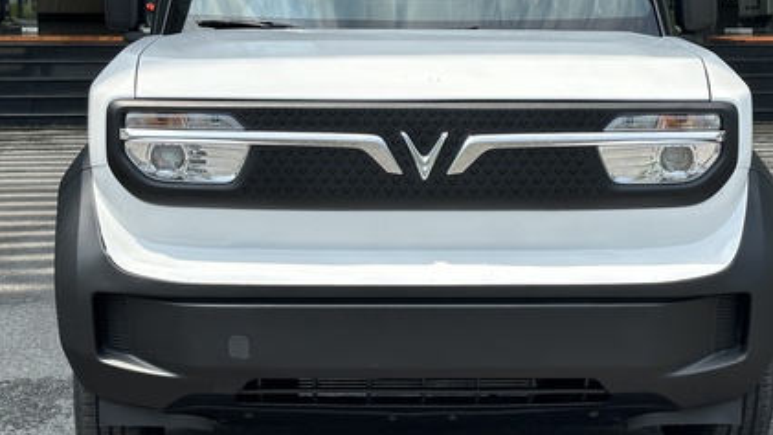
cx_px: 397
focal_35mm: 82
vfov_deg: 14.7
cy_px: 98
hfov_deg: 25.9
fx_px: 1681
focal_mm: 6.86
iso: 64
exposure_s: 1/2667
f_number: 1.78
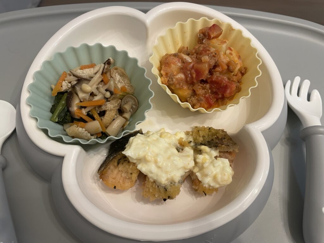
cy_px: 122
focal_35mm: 26
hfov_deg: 67.3
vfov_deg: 53.1
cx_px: 162
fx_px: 243
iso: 100
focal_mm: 4.2
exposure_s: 1/60
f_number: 1.6
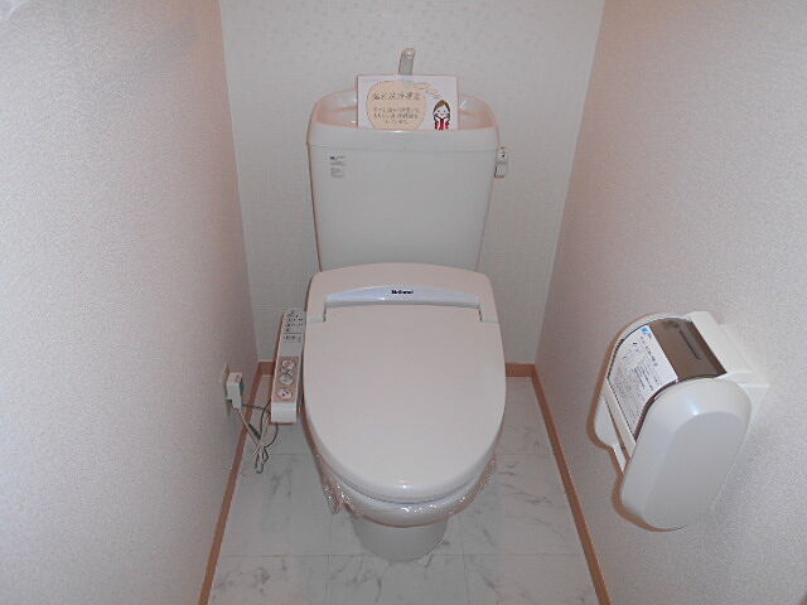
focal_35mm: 26
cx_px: 404
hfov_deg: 67.3
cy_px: 302
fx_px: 606
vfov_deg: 53.1
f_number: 3.2
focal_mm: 4.6
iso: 80
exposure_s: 1/25
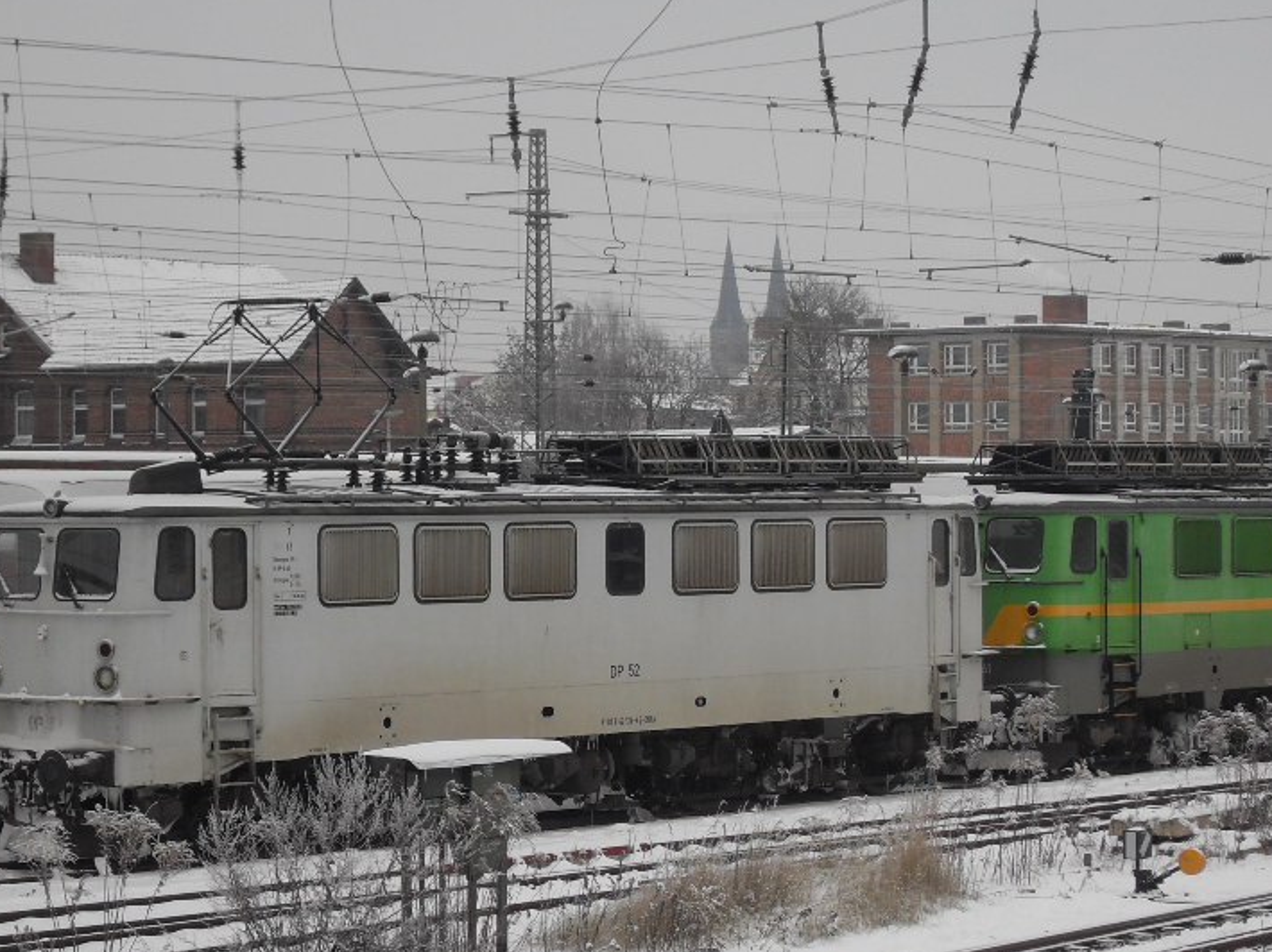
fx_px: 4188
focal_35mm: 114
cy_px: 549
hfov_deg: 17.3
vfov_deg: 13.0
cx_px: 781
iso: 80
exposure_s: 1/180
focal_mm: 13.5
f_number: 4.4
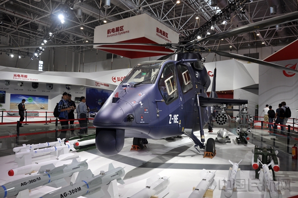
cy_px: 99
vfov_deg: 47.9
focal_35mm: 27
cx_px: 149
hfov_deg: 67.4
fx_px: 223
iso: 200
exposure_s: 1/125
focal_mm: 18
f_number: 5.6
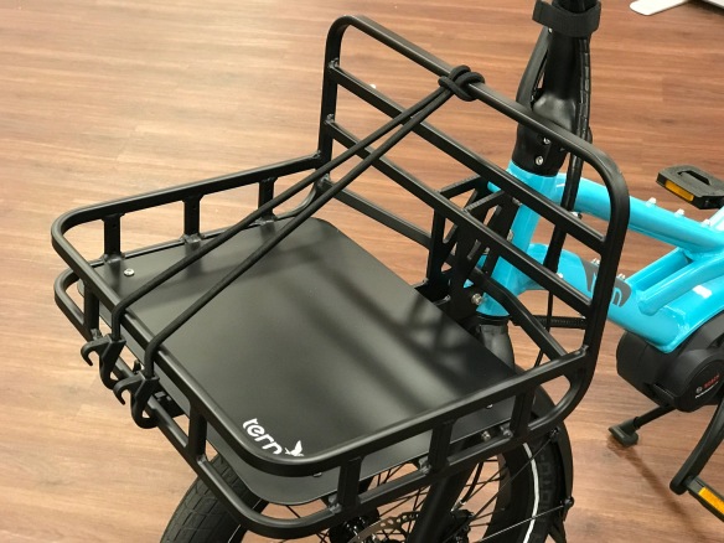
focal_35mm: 57
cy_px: 272
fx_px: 1192
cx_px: 362
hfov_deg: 33.8
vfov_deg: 25.7
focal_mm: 6.6
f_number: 2.8
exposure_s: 1/50
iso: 500
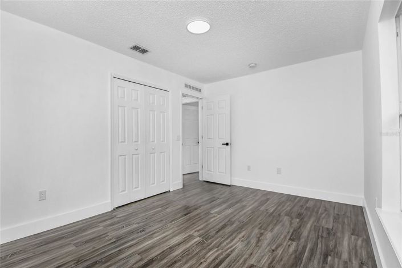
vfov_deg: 77.2
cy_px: 134
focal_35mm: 15
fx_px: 167
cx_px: 201
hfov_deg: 100.4
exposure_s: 1/60
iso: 100
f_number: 7.1
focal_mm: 10
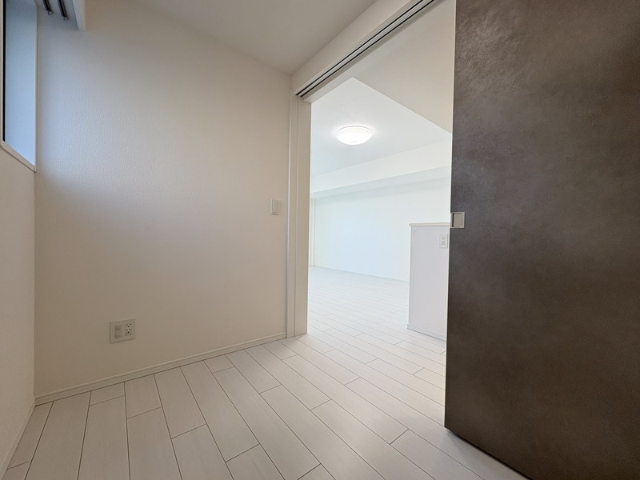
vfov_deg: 85.7
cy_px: 240
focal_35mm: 14
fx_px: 259
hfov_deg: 102.1
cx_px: 320
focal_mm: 2.22
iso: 50
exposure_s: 1/100
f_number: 2.2
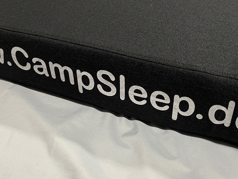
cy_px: 115
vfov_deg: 32.7
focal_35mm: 44
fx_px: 302
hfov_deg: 42.9
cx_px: 120
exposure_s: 1/50
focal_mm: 5.1
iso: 100
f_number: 1.6
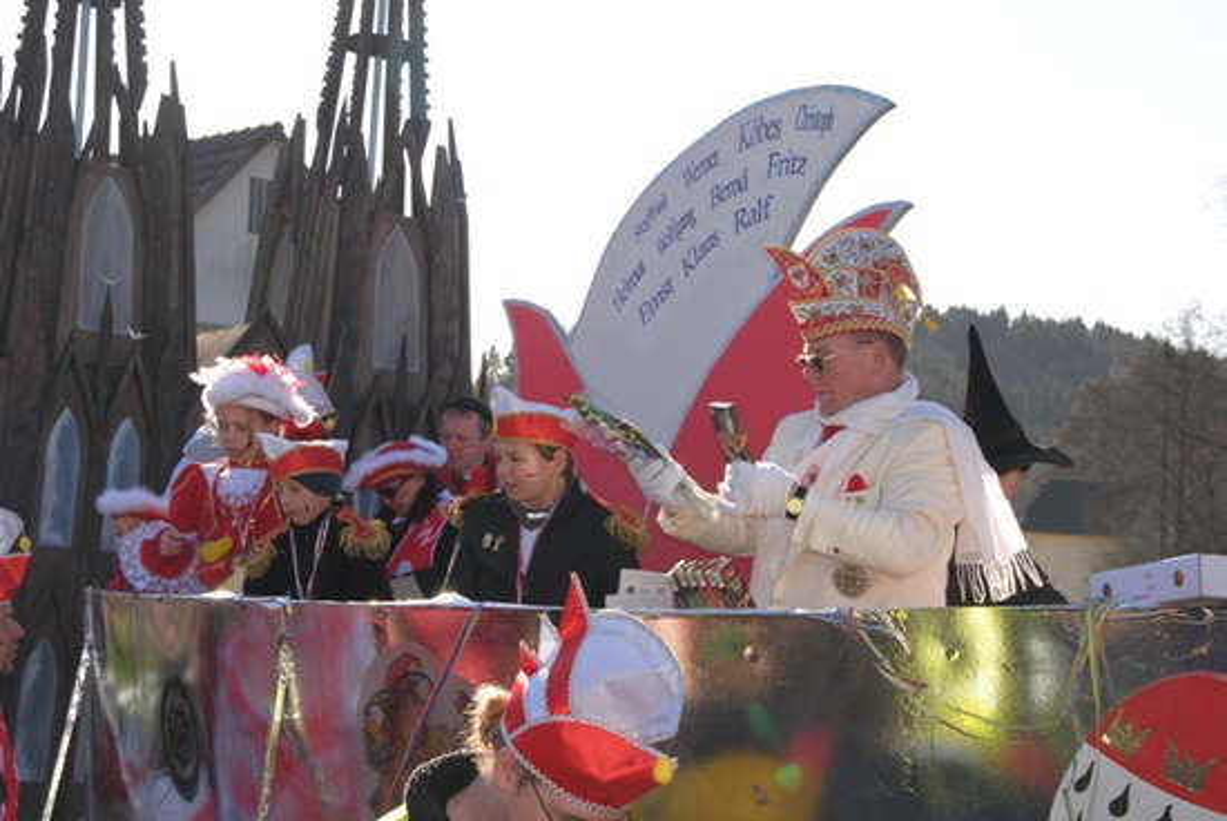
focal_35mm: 75
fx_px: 2559
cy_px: 410
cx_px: 614
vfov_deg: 18.2
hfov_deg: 27.0
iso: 100
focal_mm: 50
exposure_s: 1/200
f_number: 7.1
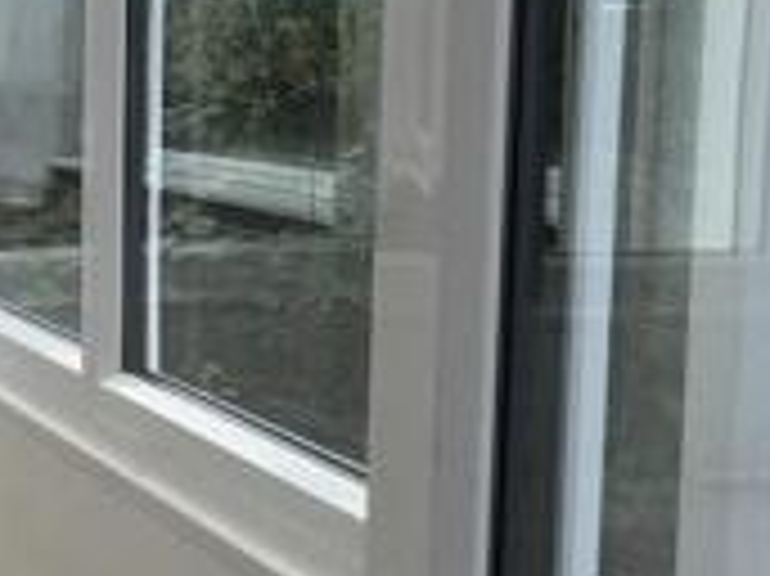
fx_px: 1823
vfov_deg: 18.0
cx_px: -462
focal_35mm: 82
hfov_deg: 19.8
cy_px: 272
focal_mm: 6.76
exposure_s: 1/1653
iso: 50
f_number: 1.78
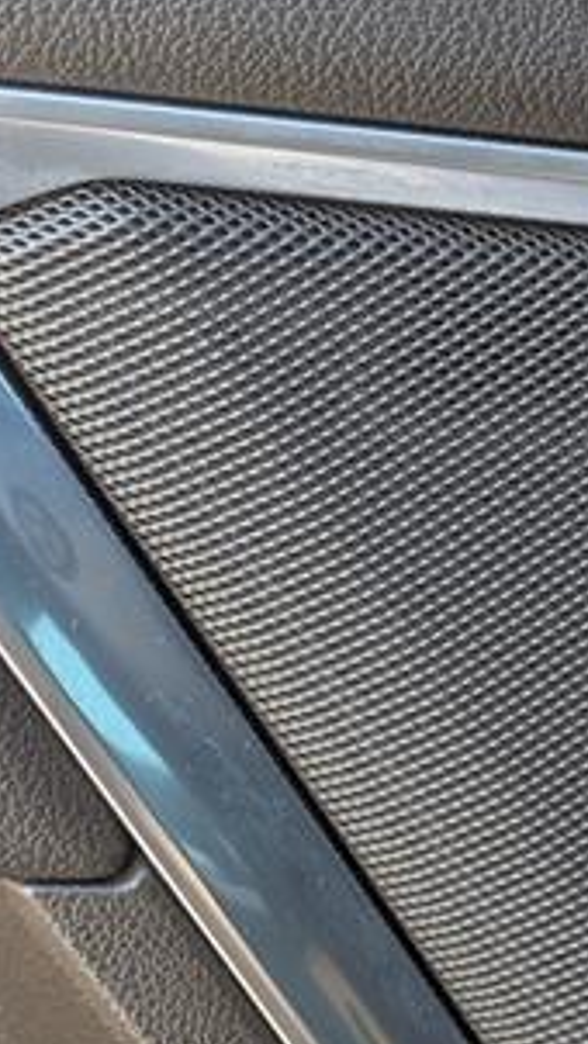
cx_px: 578
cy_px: 757
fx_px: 3130
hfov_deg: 10.6
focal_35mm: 113
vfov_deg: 18.8
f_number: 1.68
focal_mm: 6.9
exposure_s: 1/227
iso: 169
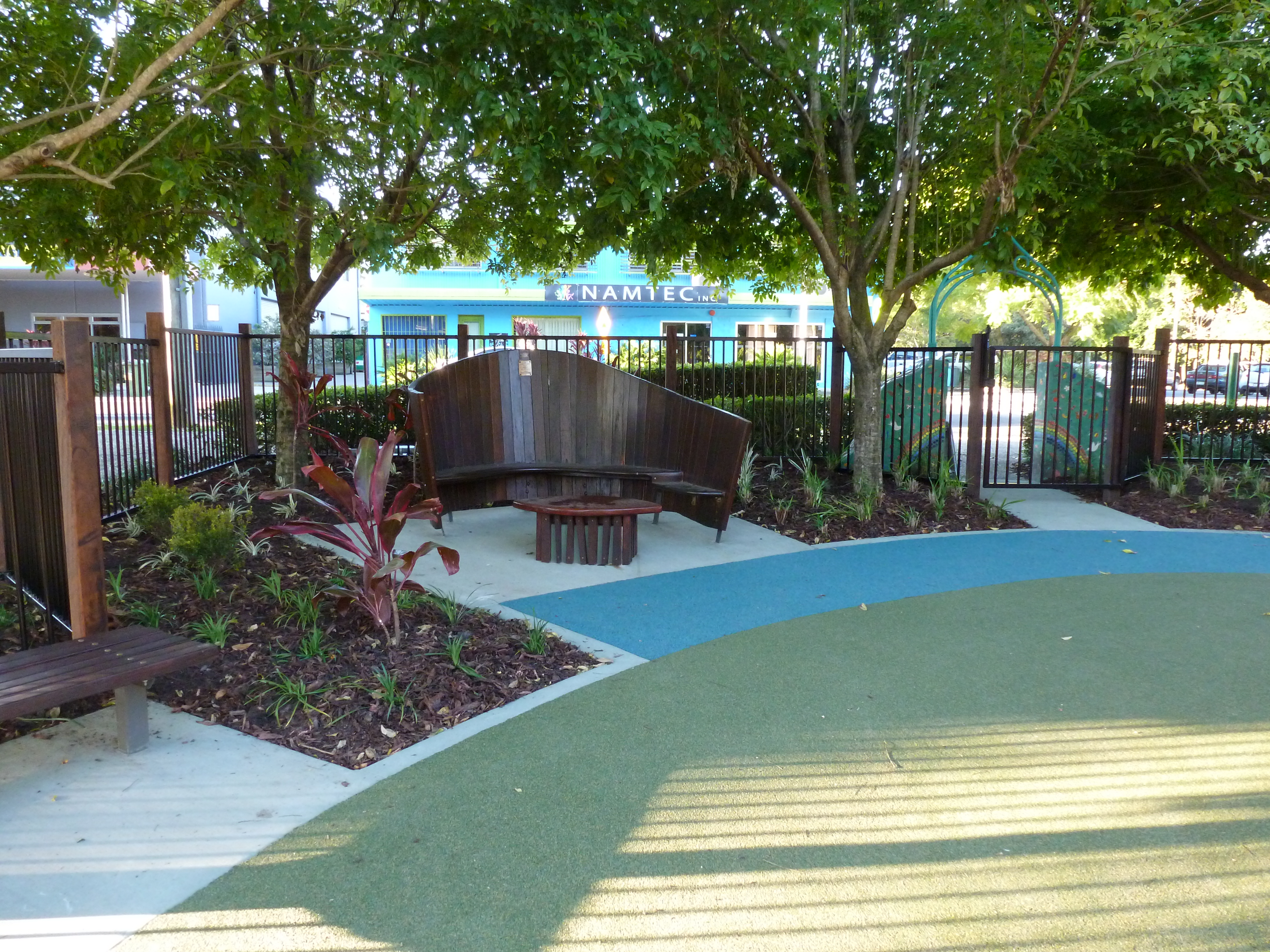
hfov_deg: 71.6
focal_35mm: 24
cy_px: 476
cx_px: 635
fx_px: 881
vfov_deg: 56.8
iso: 400
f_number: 3.3
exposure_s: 1/60
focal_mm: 4.3
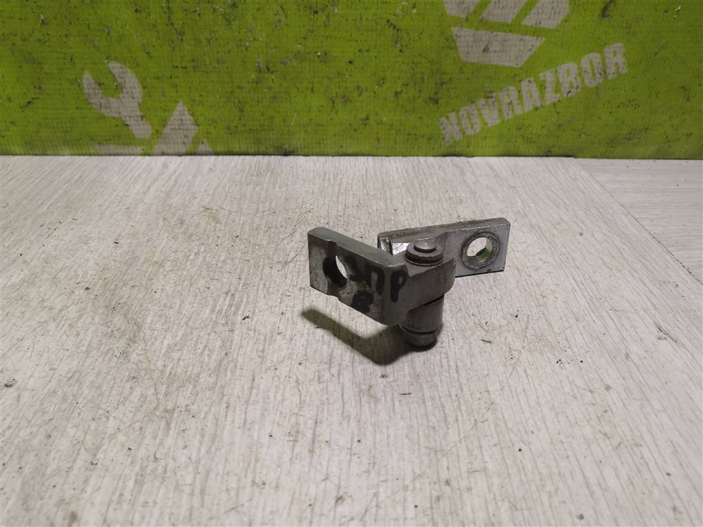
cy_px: 264
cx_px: 352
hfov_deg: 65.3
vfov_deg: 51.4
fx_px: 548
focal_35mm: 27
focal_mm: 3.95
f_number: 1.8
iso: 80
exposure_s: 1/50
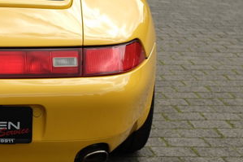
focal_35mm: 131
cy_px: 7
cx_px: -43
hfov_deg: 15.1
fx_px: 884
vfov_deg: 10.4
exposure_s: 1/280
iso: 200
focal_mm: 34.3
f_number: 5.6
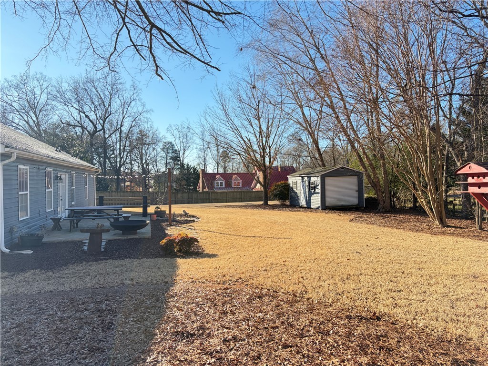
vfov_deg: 53.1
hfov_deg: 67.3
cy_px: 183
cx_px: 244
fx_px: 367
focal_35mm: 26
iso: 64
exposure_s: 1/1048
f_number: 1.6
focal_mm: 5.96
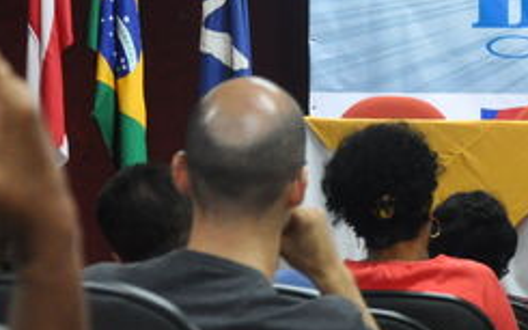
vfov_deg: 4.6
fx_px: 4071
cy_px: 293
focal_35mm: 283
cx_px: 699
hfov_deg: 7.3
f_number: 5.3
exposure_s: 1/30
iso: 1250
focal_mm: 62
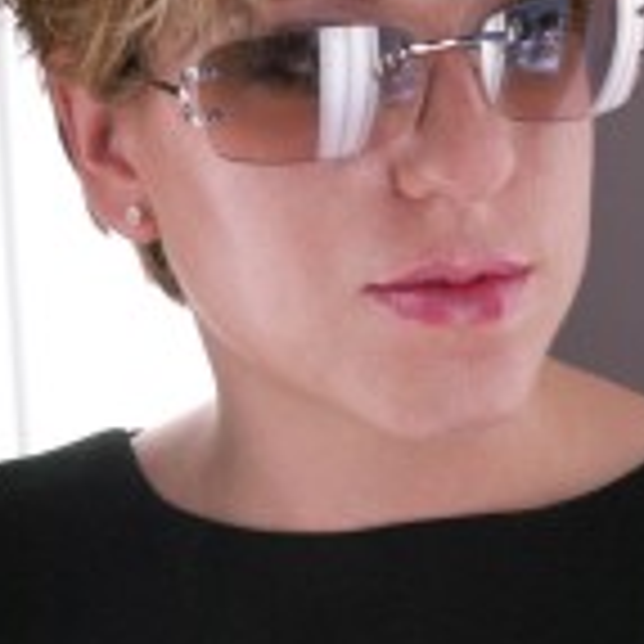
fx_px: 2547
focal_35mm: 121
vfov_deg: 14.3
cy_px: 536
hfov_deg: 14.4
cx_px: 290
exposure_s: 1/250
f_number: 8
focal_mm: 34
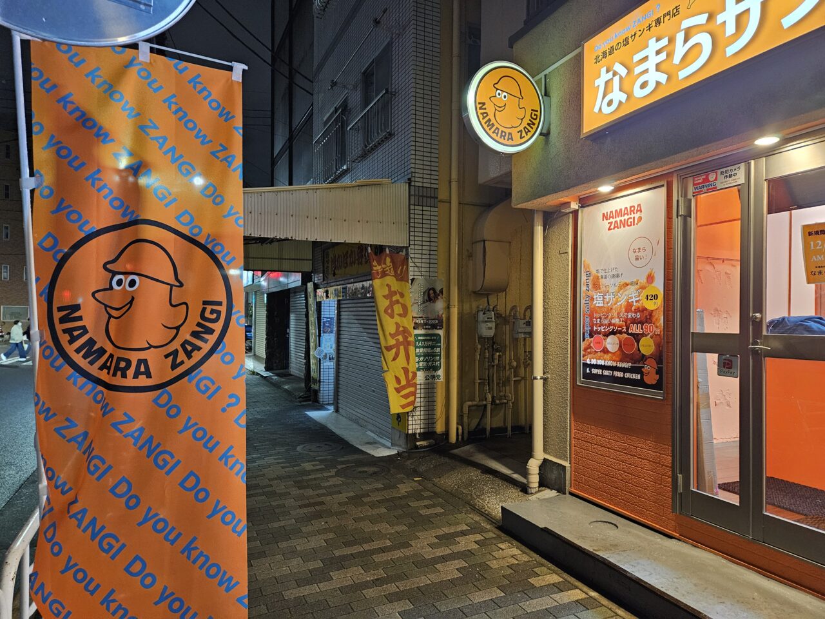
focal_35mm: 23
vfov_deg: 58.9
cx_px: 412
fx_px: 548
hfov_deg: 73.9
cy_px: 310
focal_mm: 5.4
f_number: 1.8
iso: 800
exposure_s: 1/50
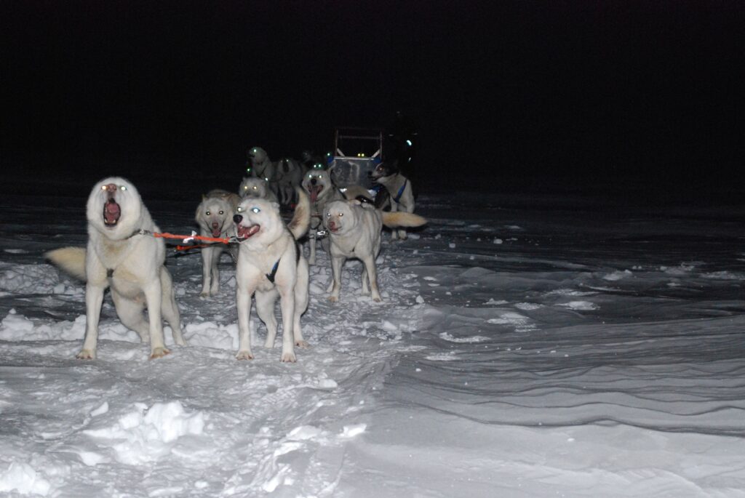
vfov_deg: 16.6
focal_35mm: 82
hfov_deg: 24.6
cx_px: 372
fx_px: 1709
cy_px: 249
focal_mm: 55
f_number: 5.6
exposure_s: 1/60
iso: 1600
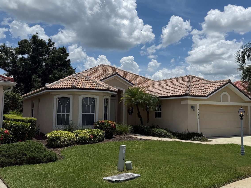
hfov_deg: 53.8
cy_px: 84
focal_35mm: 34
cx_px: 141
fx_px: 247
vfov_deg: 41.7
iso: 80
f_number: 1.78
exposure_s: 1/10309
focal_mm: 6.76
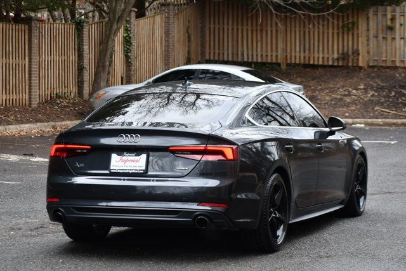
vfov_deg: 13.0
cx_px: 203
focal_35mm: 105
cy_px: 136
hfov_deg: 19.5
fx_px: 1184
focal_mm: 70
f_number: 5
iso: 400
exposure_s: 1/250
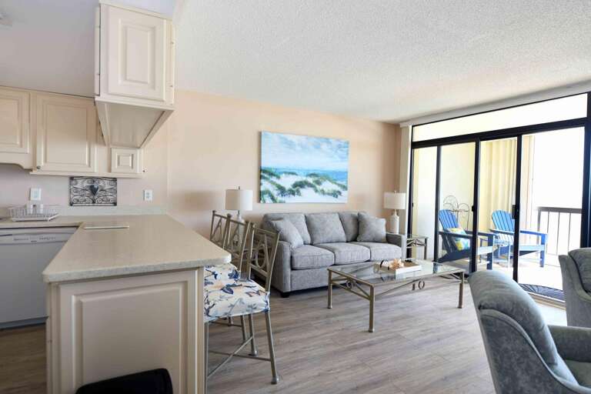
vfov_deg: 61.9
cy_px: 197
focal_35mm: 20
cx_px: 296
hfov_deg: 84.0
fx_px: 328
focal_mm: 20
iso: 200
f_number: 3.5
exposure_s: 1/100
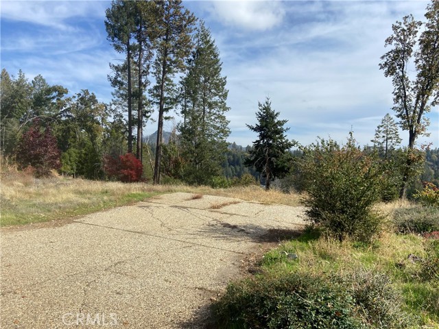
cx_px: 220
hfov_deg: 67.3
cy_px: 164
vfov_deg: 53.1
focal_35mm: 26
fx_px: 330
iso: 32
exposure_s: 1/3497
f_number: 1.8
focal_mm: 4.25
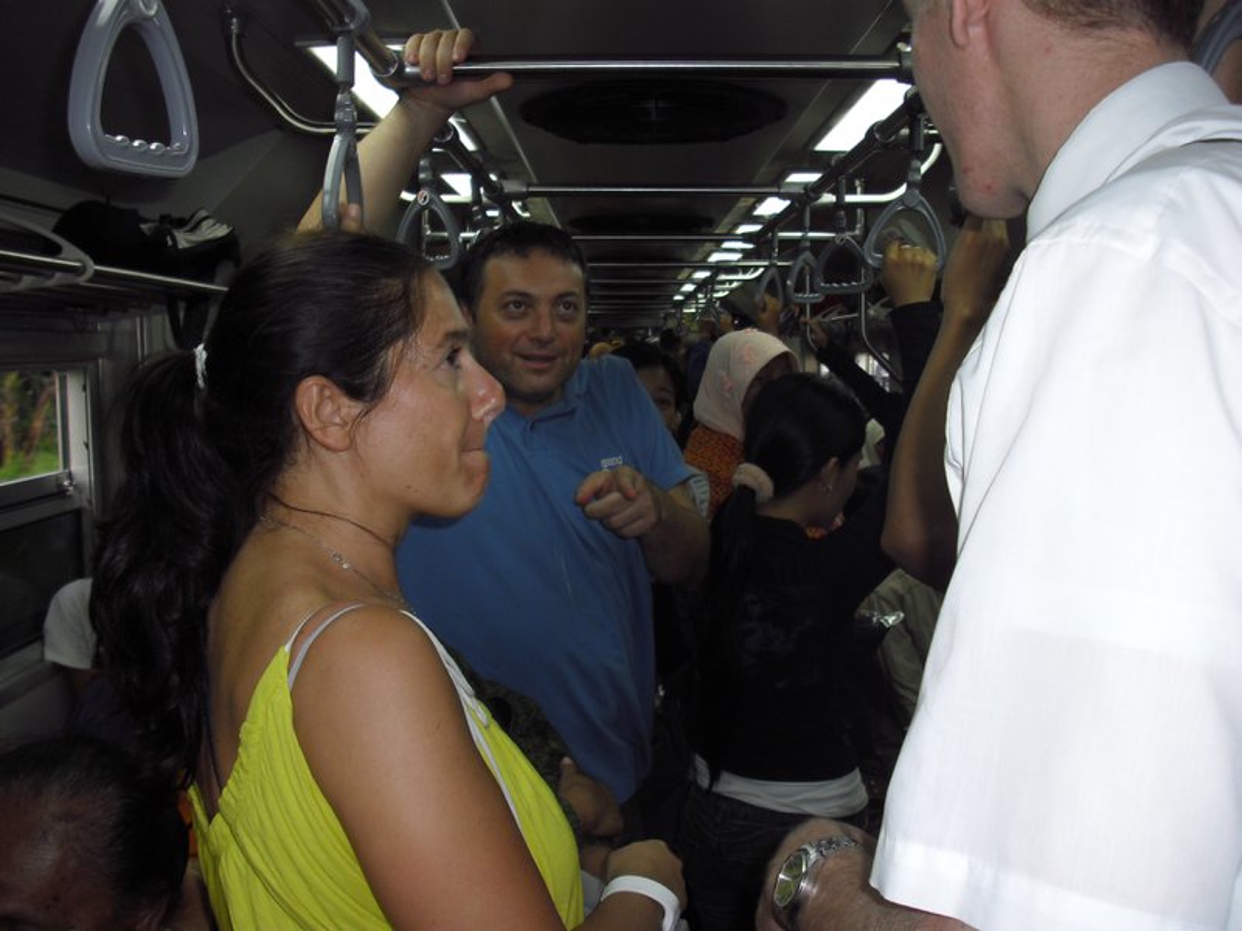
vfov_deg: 37.7
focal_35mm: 38
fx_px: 1363
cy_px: 466
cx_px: 621
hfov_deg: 49.0
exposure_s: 1/60
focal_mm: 6.2
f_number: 2.8
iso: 100
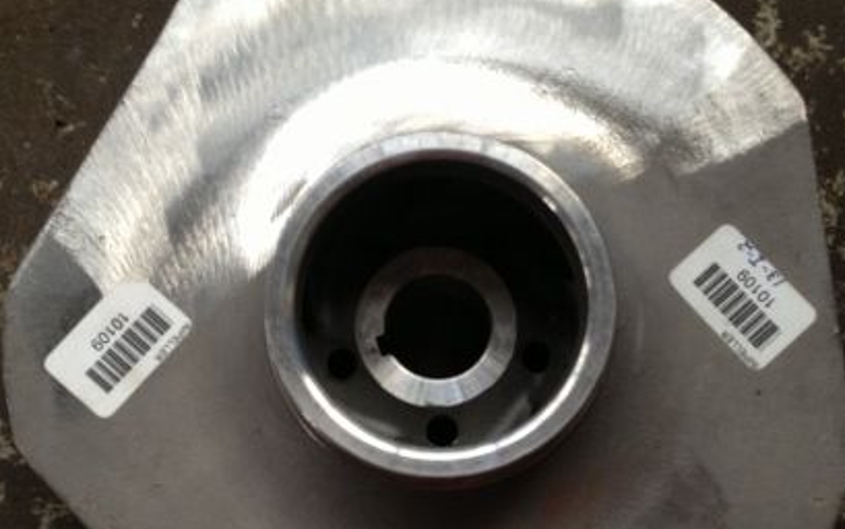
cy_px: 366
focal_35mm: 58
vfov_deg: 22.3
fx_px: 1336
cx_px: 413
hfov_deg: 35.1
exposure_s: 1/20
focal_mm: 4.28
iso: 100
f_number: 2.4
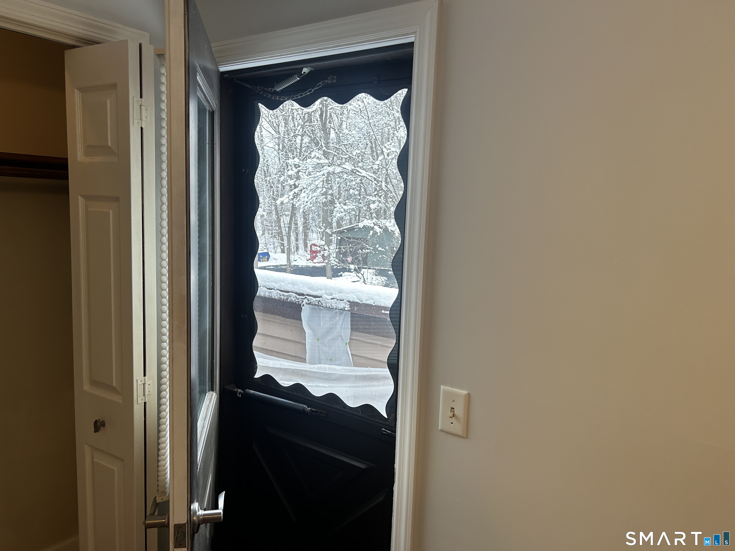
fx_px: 552
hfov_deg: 67.3
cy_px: 276
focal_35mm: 26
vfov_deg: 53.1
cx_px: 368
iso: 40
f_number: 1.5
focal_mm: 5.7
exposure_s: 1/120
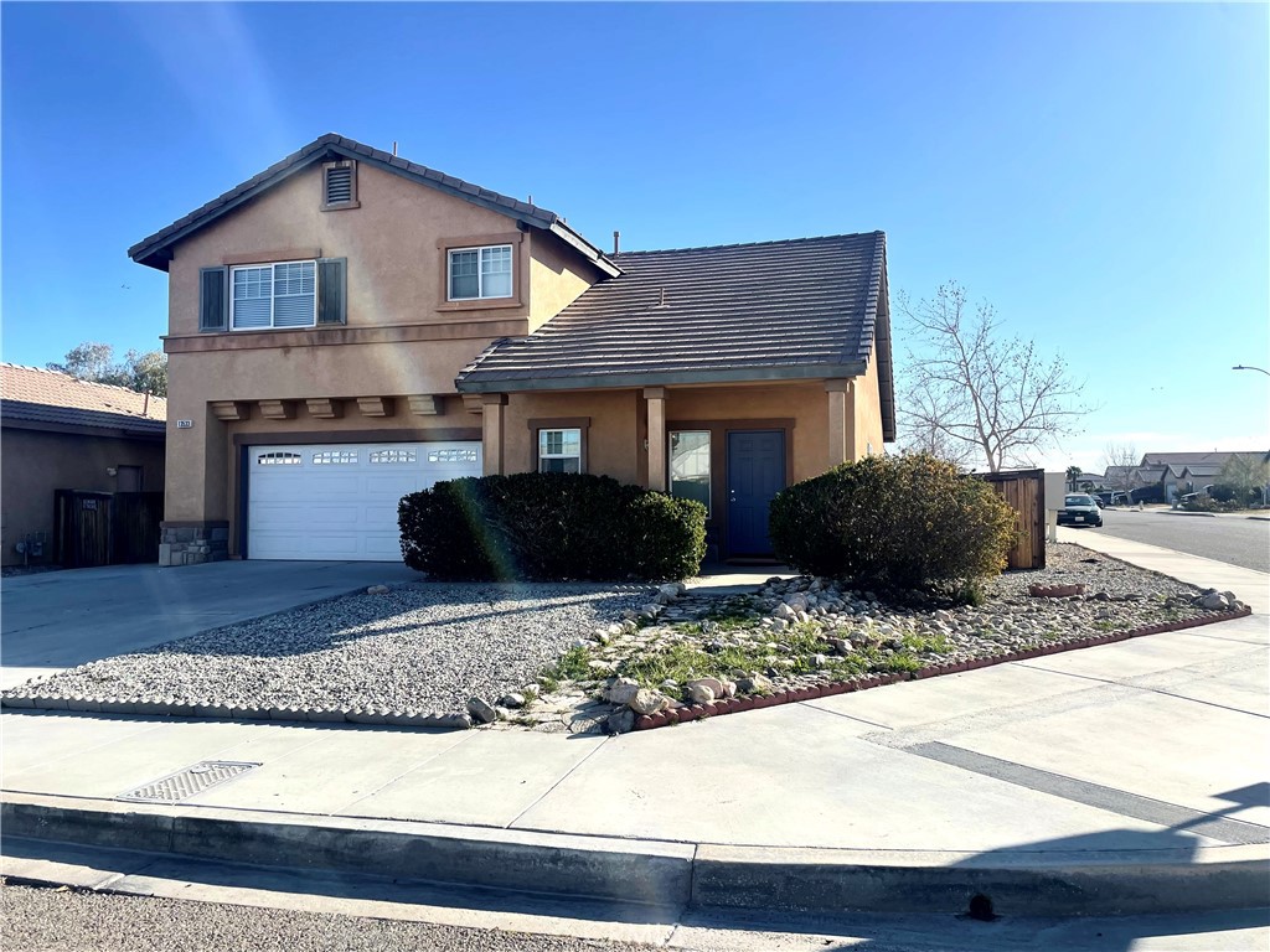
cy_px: 476
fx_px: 954
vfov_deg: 53.1
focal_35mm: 26
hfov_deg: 67.3
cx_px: 635
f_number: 1.6
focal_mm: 4.2
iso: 32
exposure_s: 1/3205
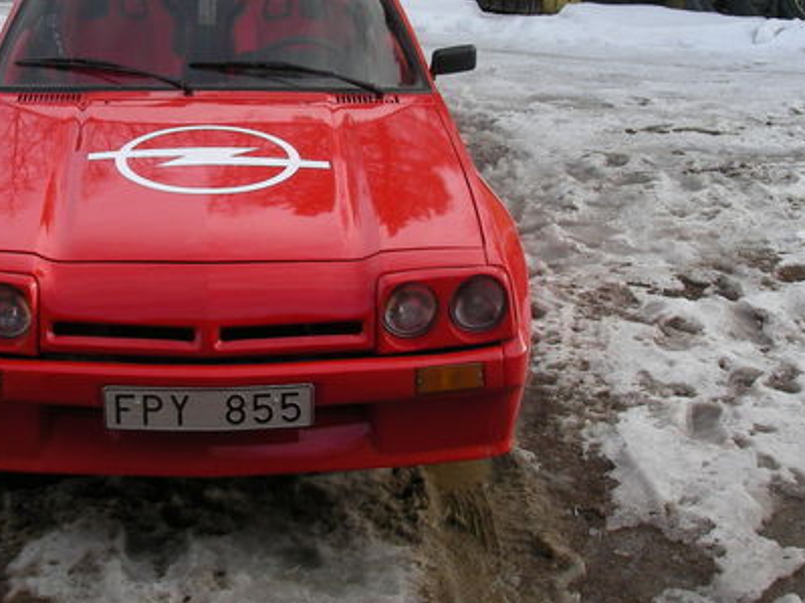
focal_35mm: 61
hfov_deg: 31.3
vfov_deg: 23.9
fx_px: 1418
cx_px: 234
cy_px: 194
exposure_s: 1/140
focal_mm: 6.3
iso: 50
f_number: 6.6
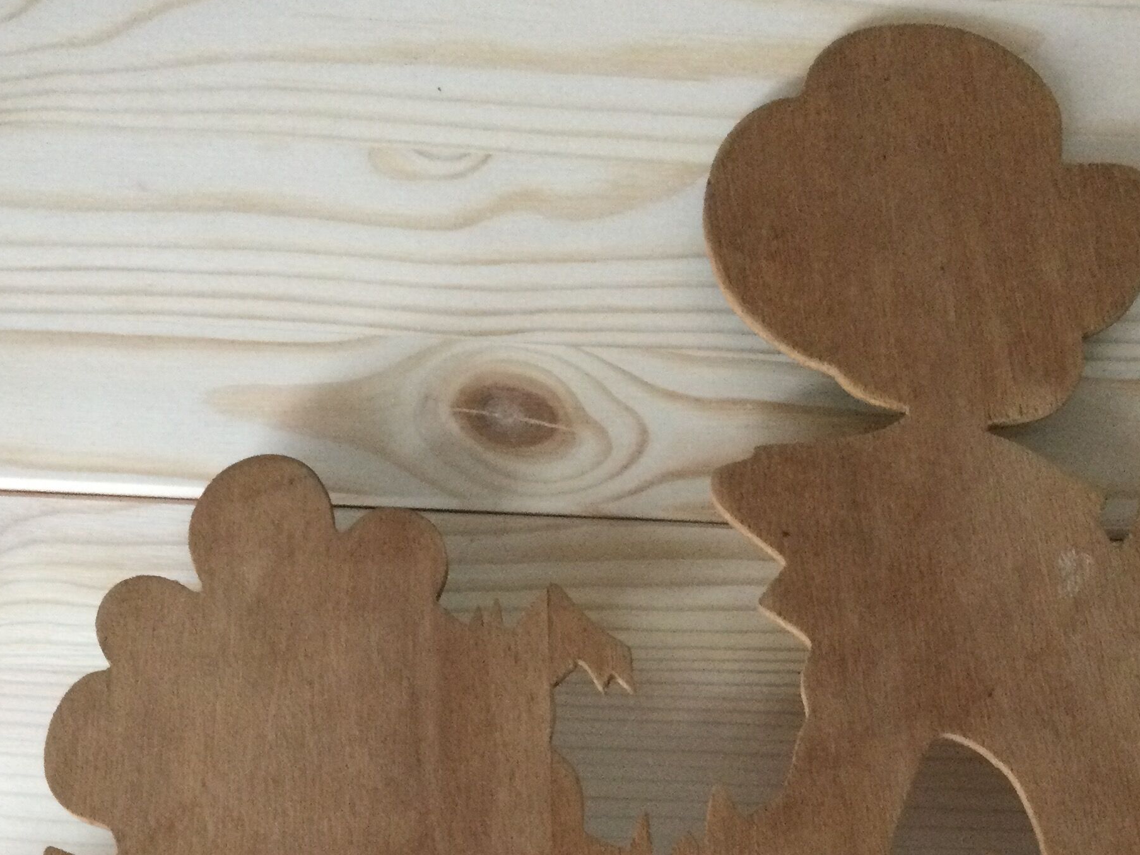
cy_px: 679
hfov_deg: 34.2
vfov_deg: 25.7
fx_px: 1844
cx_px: 682
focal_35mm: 56
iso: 200
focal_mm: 3.3
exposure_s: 1/20
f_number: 2.4
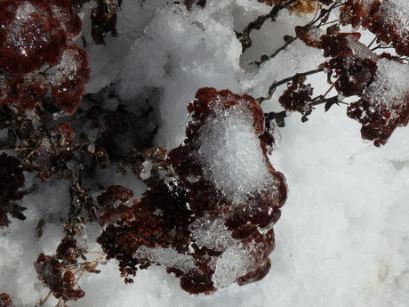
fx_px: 579
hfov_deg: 38.9
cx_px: 204
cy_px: 154
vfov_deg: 29.7
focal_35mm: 49
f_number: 8.7
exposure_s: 1/500
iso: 125
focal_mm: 8.7
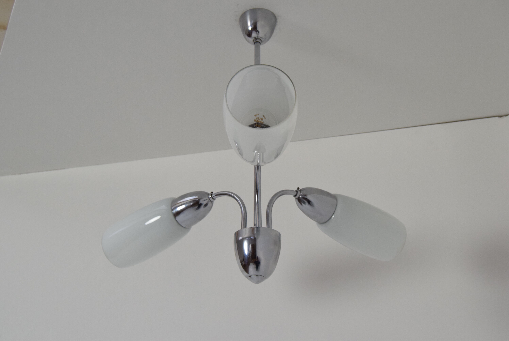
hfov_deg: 46.4
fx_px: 594
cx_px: 254
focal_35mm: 42
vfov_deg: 31.9
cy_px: 170
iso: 1600
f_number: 6.3
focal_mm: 28
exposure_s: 1/160
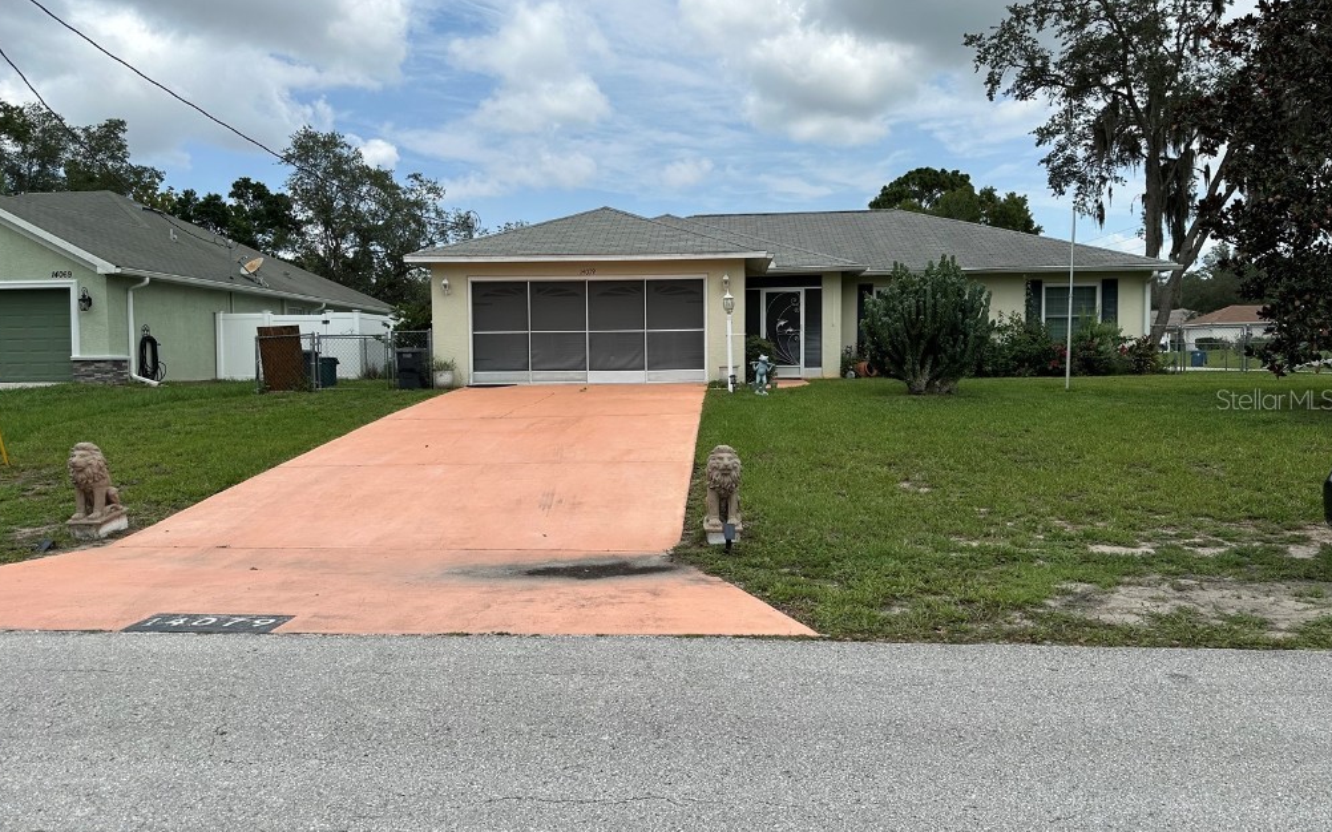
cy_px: 399
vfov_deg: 47.6
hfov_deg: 70.4
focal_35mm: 26
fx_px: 944
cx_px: 661
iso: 80
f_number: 1.78
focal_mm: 6.86
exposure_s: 1/6211
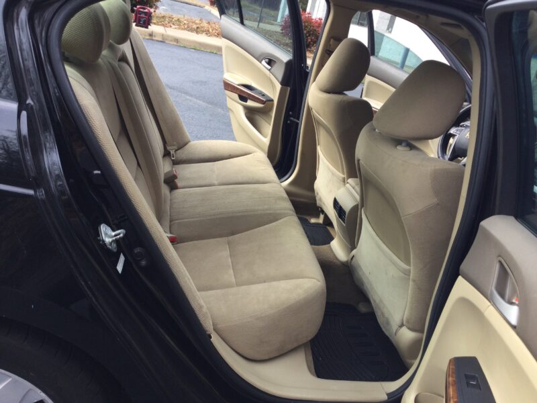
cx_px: 268
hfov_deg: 58.4
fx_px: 481
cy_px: 202
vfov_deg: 45.4
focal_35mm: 31
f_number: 2.4
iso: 25
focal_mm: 3.3
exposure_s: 1/181
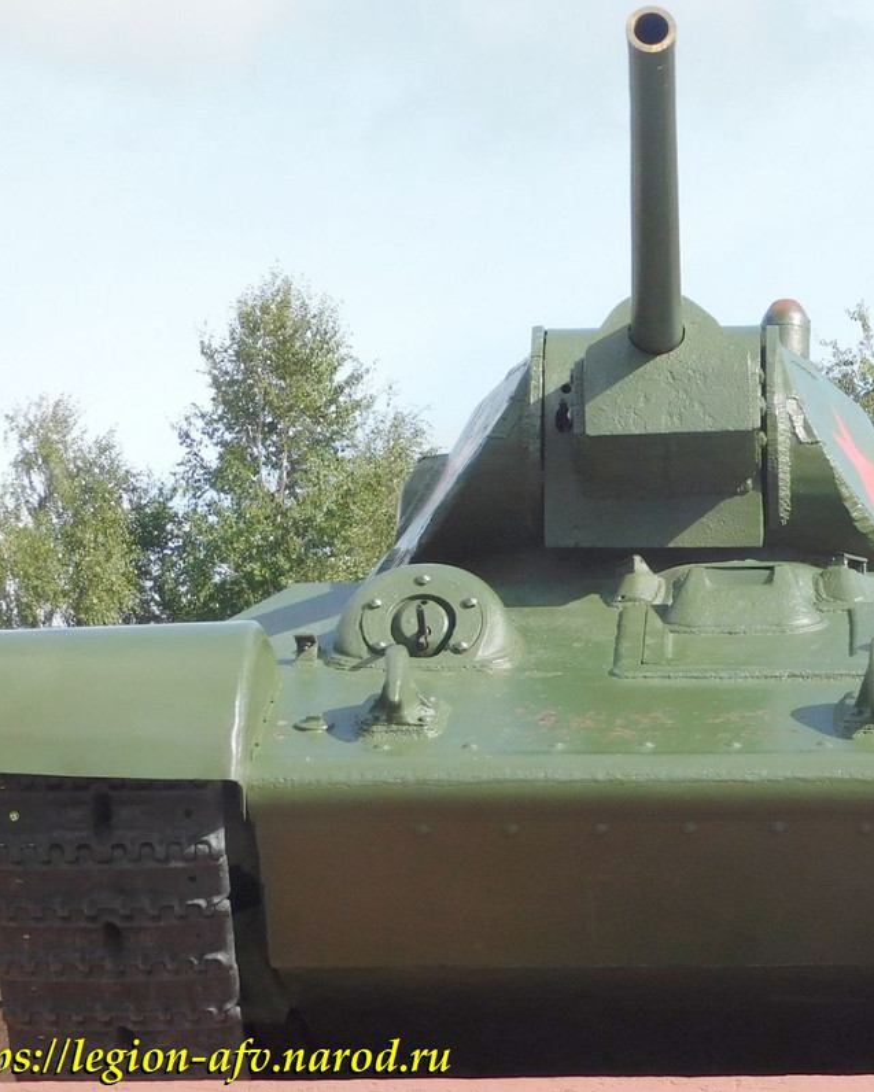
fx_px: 3847
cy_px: 547
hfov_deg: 12.9
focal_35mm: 119
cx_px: 643
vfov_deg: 16.2
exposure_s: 1/640
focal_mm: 16.1
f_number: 4.5
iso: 125
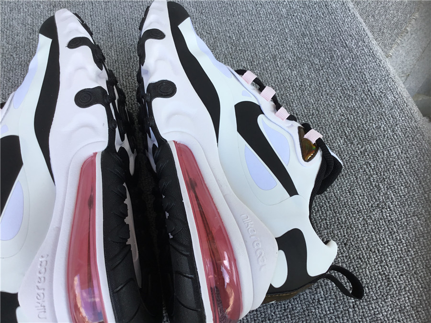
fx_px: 386
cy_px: 162
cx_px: 216
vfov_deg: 45.4
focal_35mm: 31
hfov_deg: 58.4
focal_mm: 3.3
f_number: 2.4
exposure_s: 1/160
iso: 25
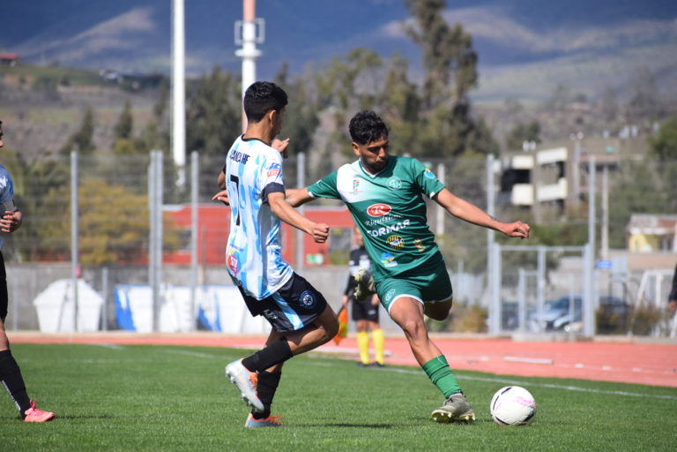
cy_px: 226
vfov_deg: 4.4
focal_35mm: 315
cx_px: 338
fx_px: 5923
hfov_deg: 6.5
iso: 400
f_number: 7.1
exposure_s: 1/2000
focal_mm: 210
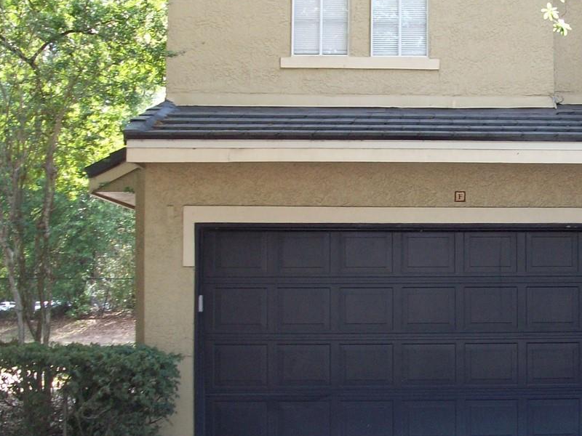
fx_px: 1143
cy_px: 173
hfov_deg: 27.6
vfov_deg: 21.6
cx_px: 518
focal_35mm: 68
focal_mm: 5.7
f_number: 2.8
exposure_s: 1/99.7
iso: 64
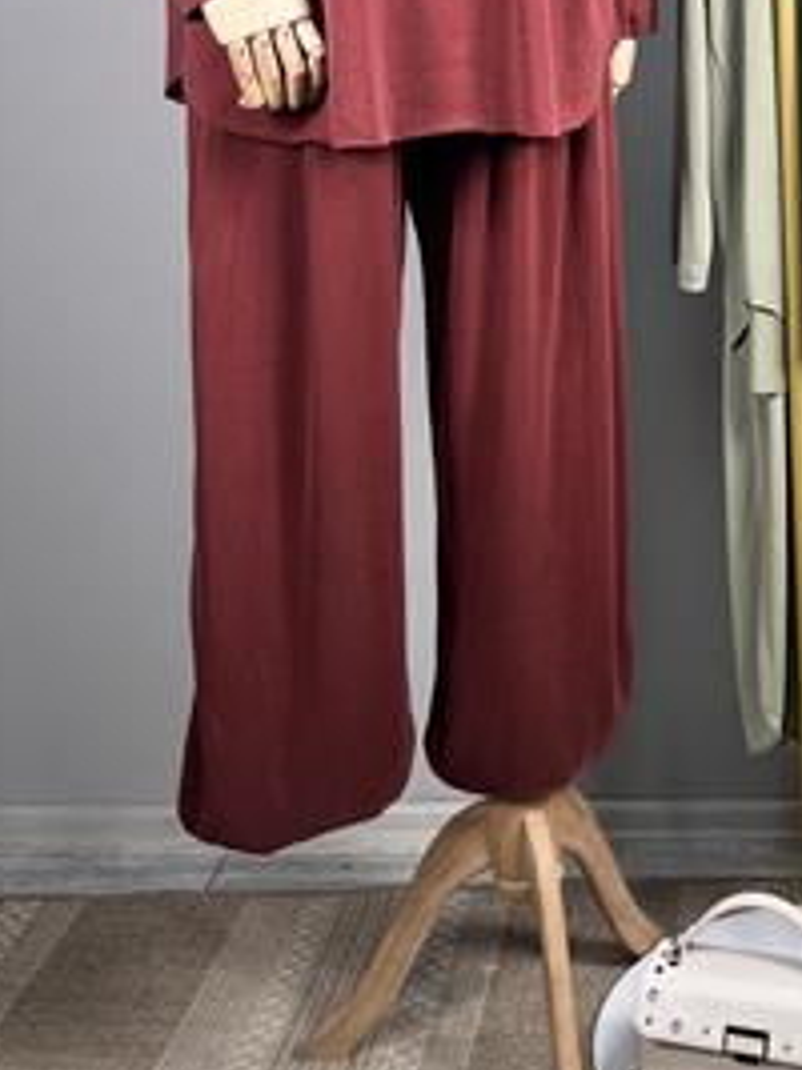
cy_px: 178
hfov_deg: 26.7
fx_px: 1608
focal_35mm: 52
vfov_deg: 35.4
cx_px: 774
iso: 50
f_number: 1.6
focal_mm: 5.1
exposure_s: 1/100
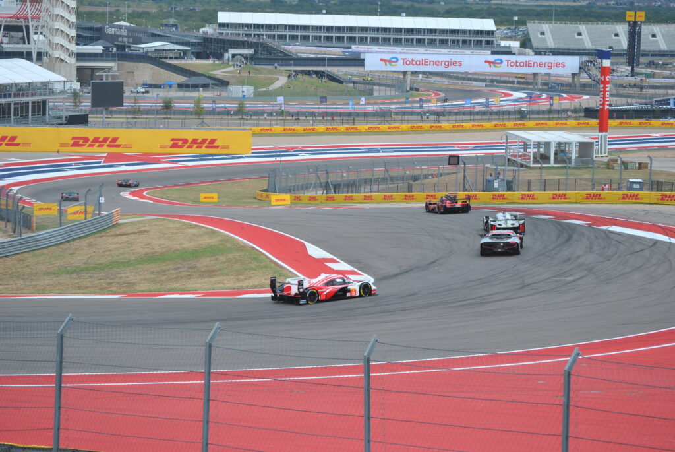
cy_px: 226
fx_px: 2815
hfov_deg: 13.7
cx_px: 338
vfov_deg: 9.2
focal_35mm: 150
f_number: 5.6
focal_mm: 100
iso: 180
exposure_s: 1/500
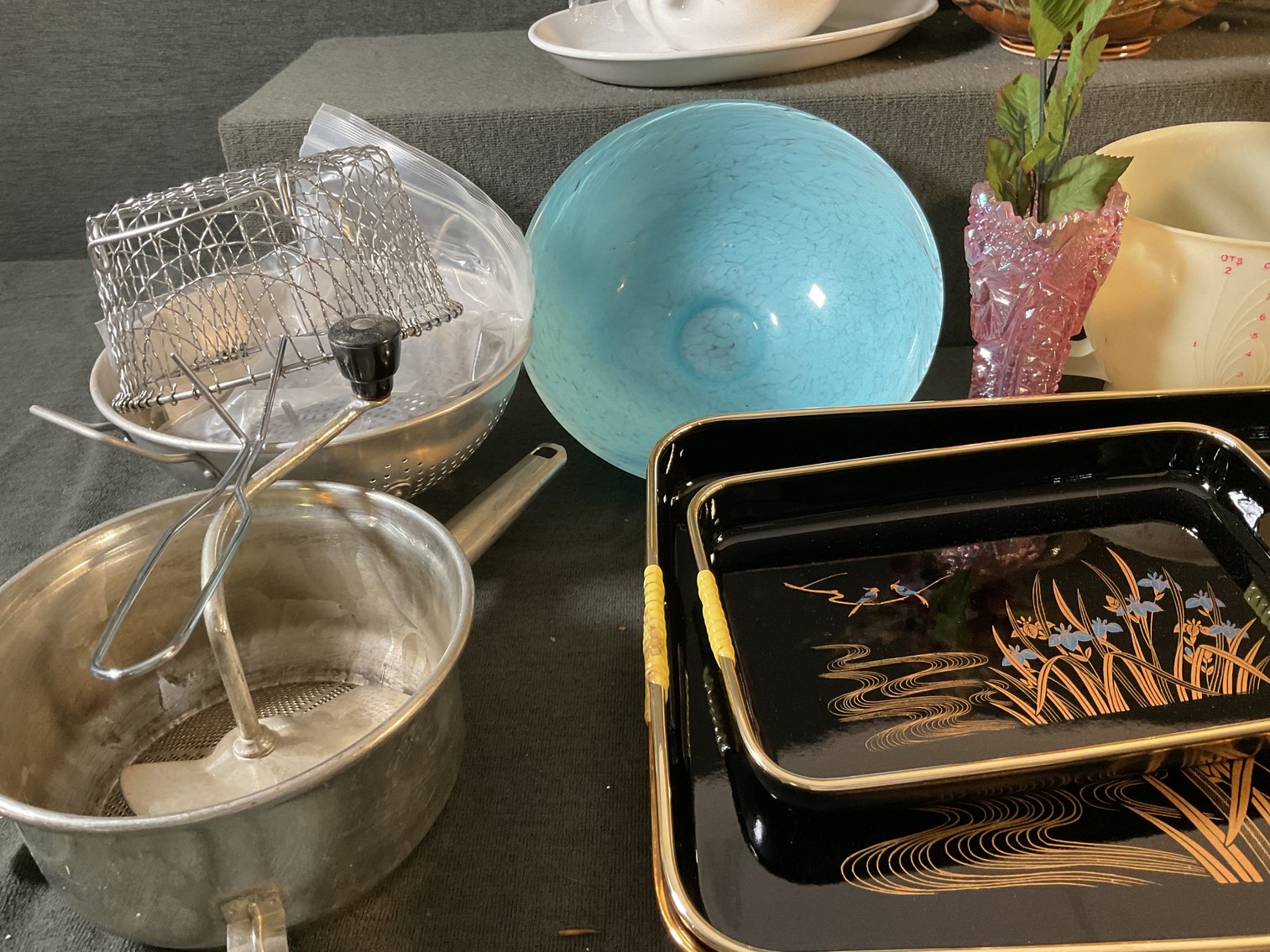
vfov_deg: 48.2
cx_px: 635
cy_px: 476
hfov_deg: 61.7
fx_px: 1064
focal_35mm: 29
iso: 200
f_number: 1.8
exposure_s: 1/60
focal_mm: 3
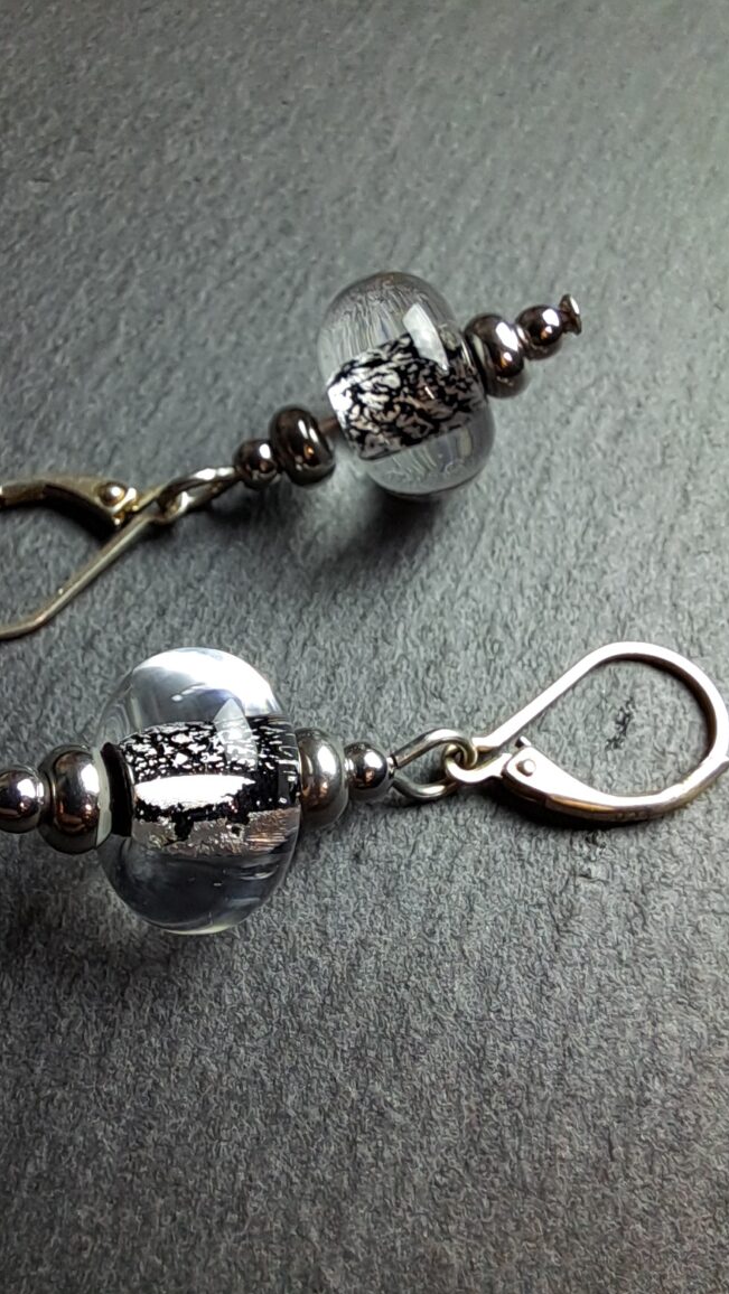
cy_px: 662
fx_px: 996
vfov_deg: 66.0
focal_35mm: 29
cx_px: 263
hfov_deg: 39.9
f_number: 2.4
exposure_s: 1/33
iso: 64
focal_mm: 2.13
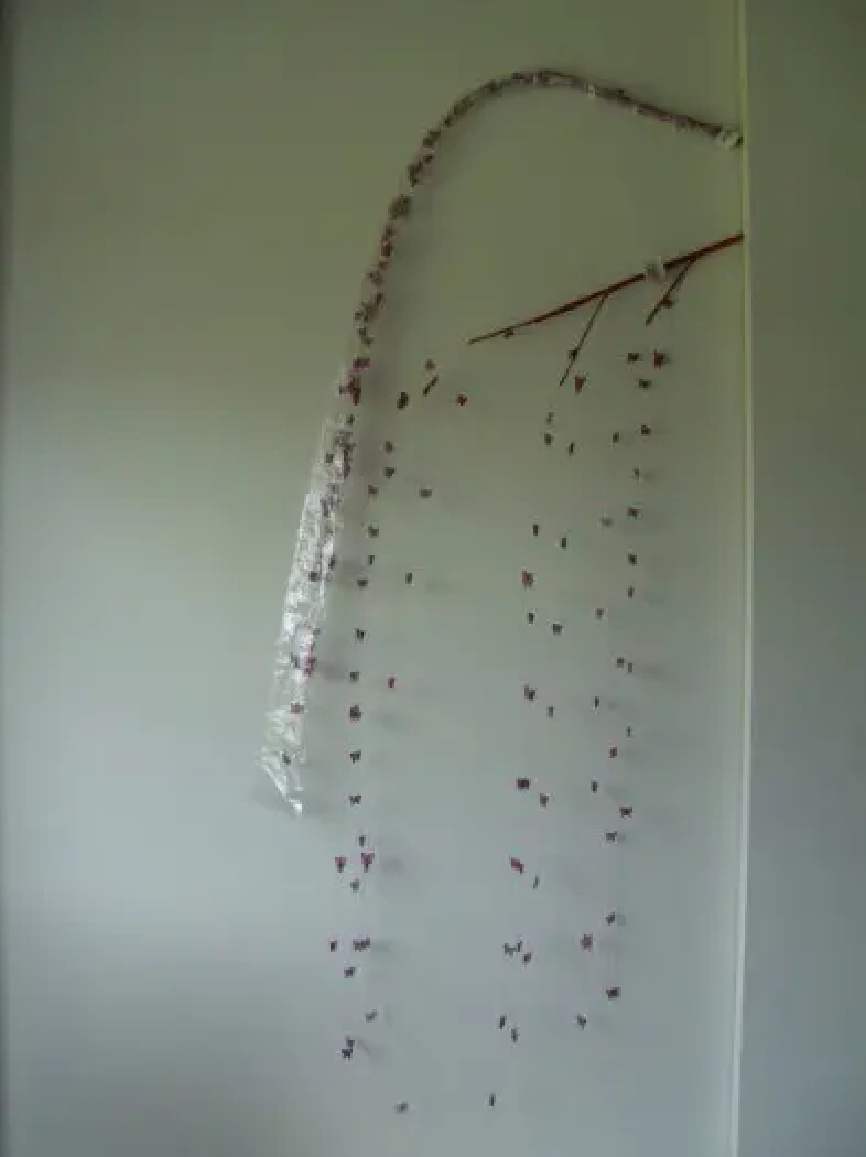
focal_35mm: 37
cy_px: 578
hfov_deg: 38.6
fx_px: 1236
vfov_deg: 50.2
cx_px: 433
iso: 64
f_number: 3.5
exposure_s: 1/87
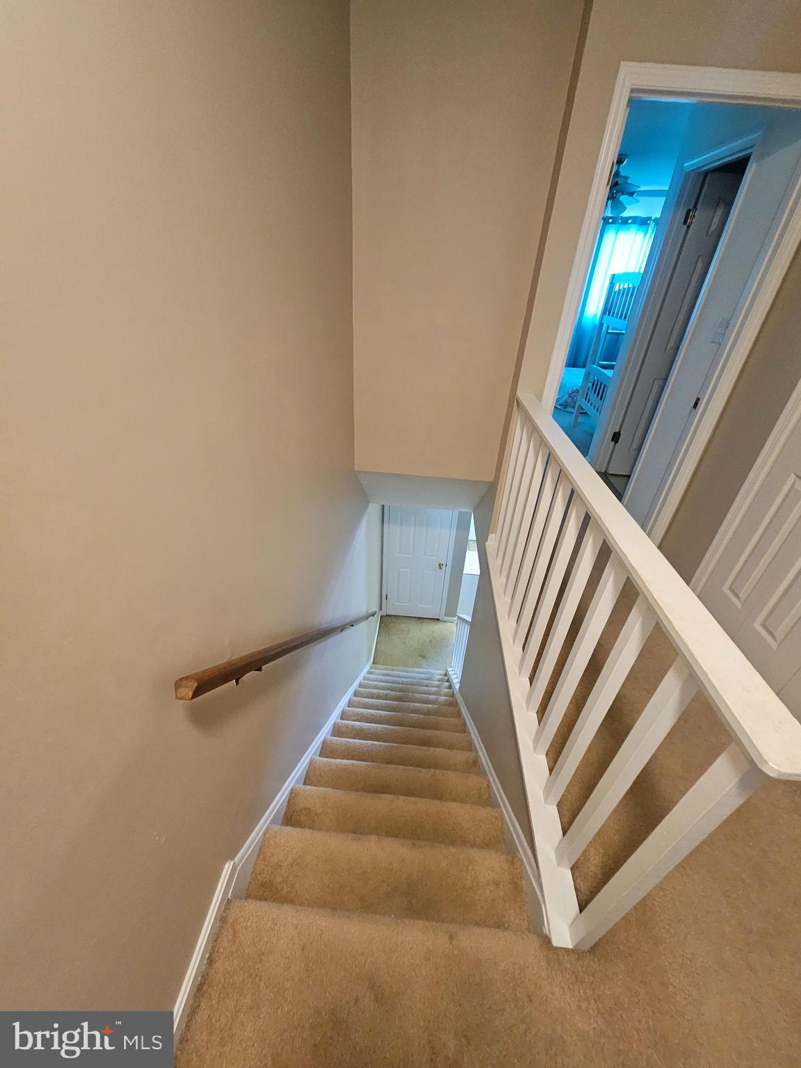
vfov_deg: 106.2
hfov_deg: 89.9
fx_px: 401
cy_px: 534
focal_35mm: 13
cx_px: 400
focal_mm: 1.74
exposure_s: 1/30
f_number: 2.2
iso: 500
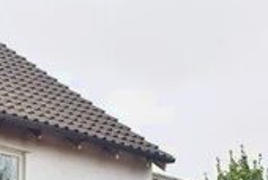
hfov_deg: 18.3
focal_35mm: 111
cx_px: 88
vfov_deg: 11.3
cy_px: 354
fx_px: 828
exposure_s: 1/250
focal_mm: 18
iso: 360
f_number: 8
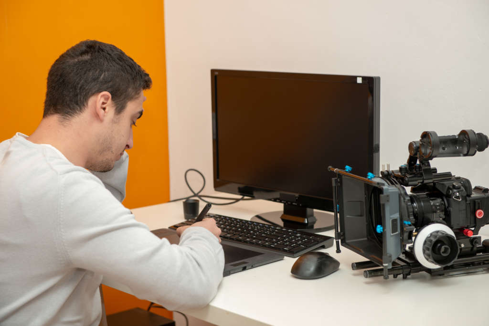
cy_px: 163
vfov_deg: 19.5
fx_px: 951
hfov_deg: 28.8
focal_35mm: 70
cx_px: 244
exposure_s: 1/160
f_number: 4
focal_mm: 70
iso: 100
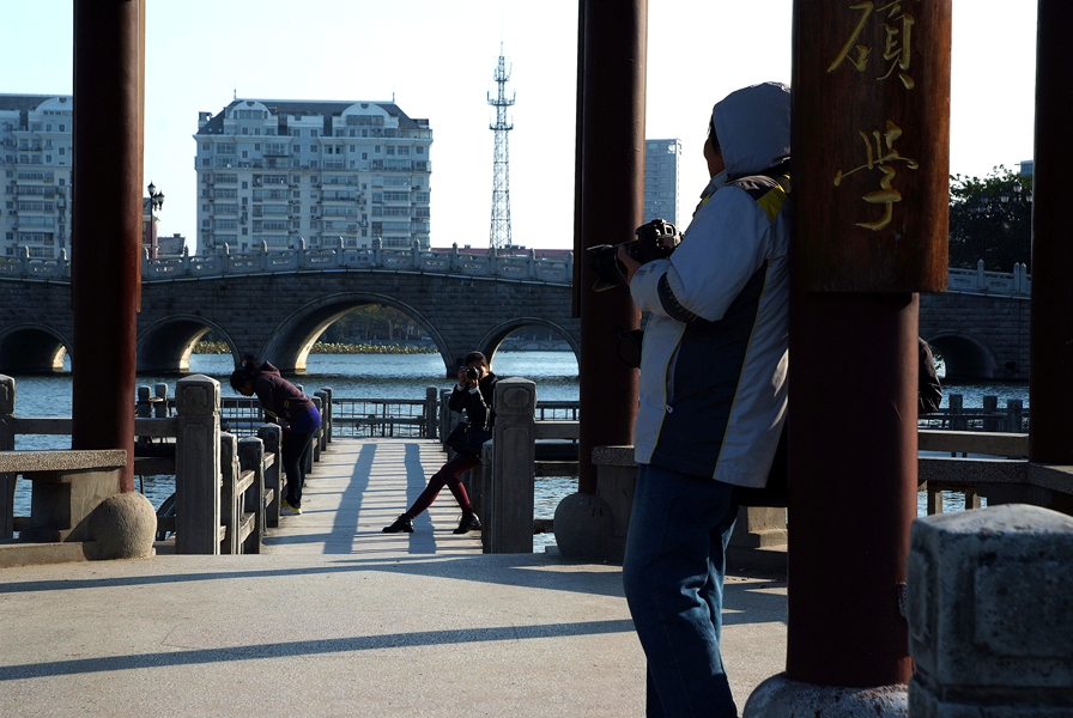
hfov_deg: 41.1
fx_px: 1433
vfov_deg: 28.2
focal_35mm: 48
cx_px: 536
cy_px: 359
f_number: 10
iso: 200
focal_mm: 32
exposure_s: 1/350
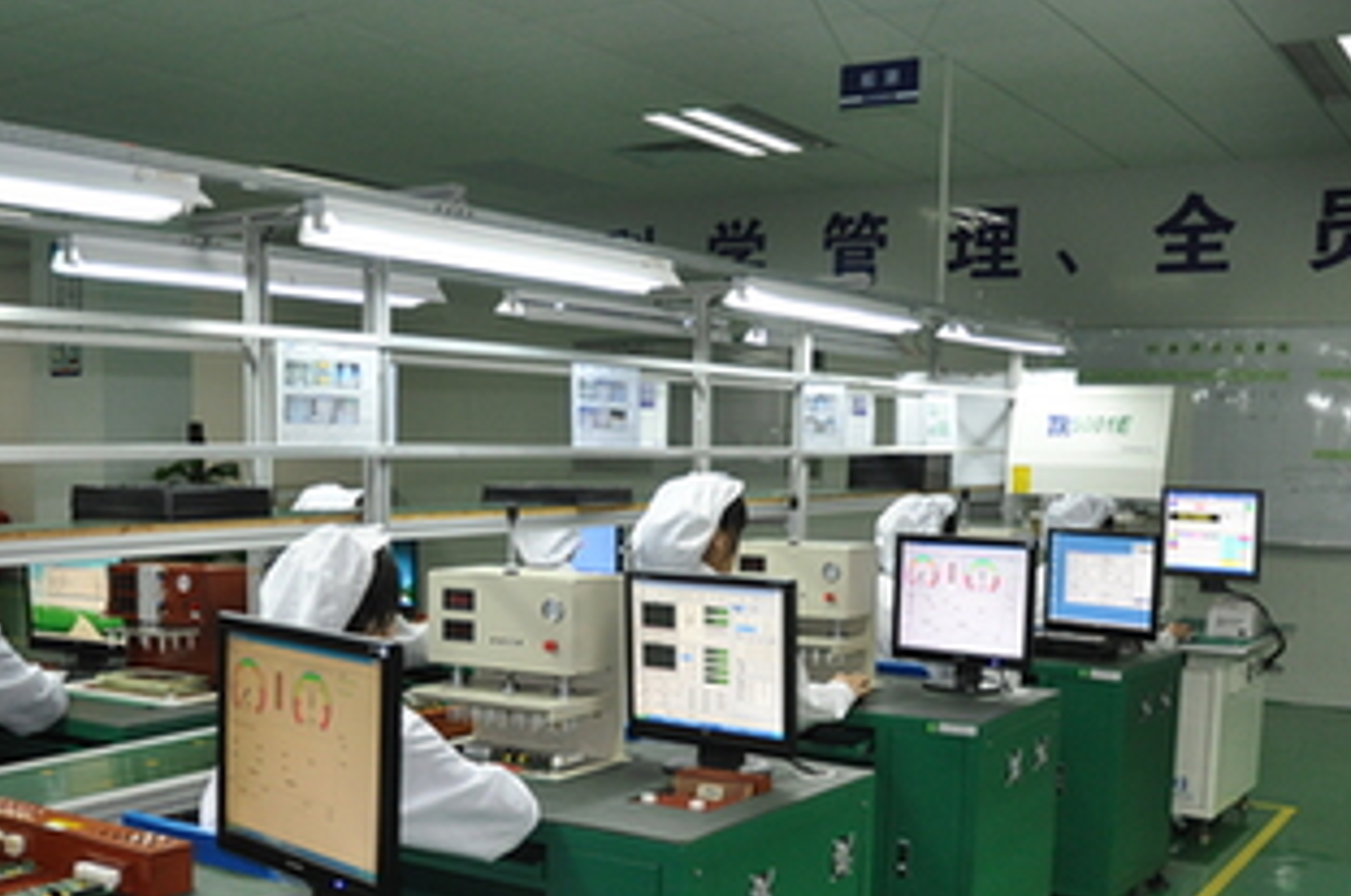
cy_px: 643
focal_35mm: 41
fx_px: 1536
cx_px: 472
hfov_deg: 46.9
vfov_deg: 32.1
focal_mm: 18
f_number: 3.5
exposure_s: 1/80
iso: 800
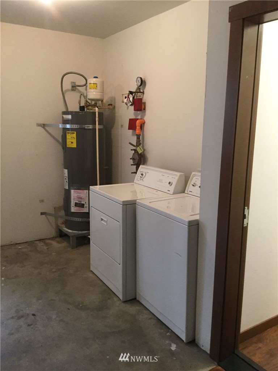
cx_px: 139
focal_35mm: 31
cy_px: 186
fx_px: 332
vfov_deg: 58.4
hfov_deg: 45.4
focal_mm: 3.3
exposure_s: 1/20
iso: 200
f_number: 2.4
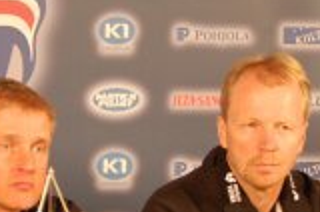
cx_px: 92
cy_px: 160
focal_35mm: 282
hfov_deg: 7.3
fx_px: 2502
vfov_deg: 4.9
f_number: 4.2
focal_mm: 60
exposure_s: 1/15
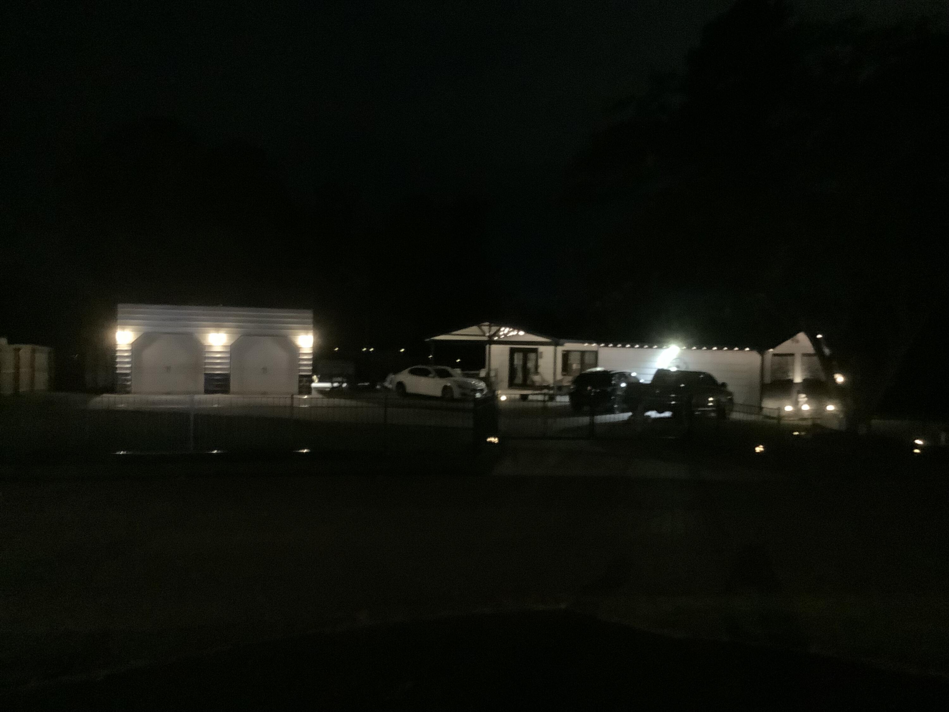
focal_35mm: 31
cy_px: 356
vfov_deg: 45.4
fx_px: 850
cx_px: 474
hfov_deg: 58.4
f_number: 2.4
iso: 800
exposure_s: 1/15
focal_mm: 3.3
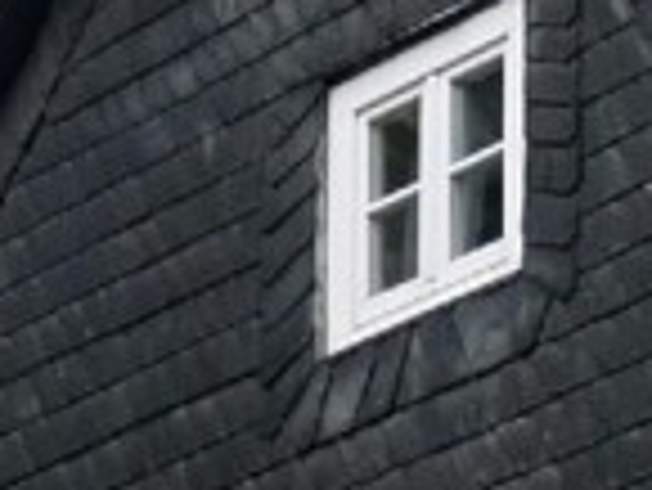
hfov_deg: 7.5
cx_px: 1025
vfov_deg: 5.5
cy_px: 1277
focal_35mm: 258
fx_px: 4864
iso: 100
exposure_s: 1/100
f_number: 3.2
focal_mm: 4.8
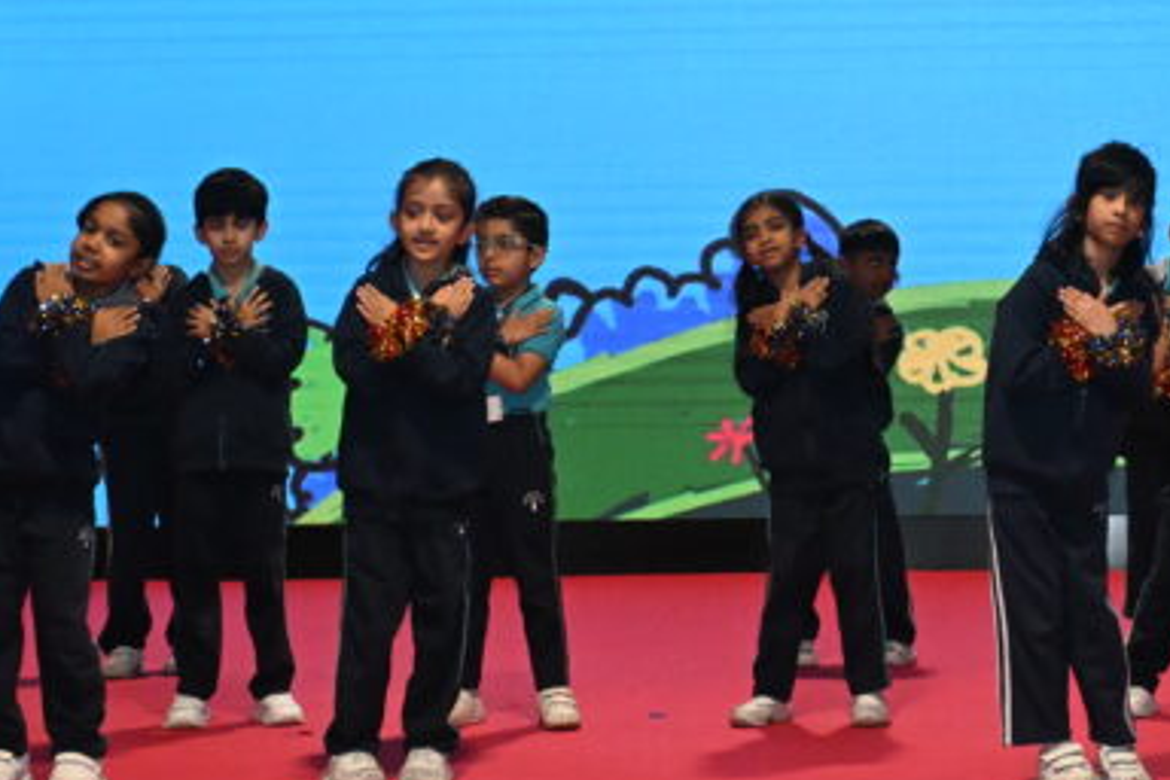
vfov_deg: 12.9
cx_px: 966
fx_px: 3380
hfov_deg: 19.4
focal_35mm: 104
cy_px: -133
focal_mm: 26
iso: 3200
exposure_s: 1/200
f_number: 7.1
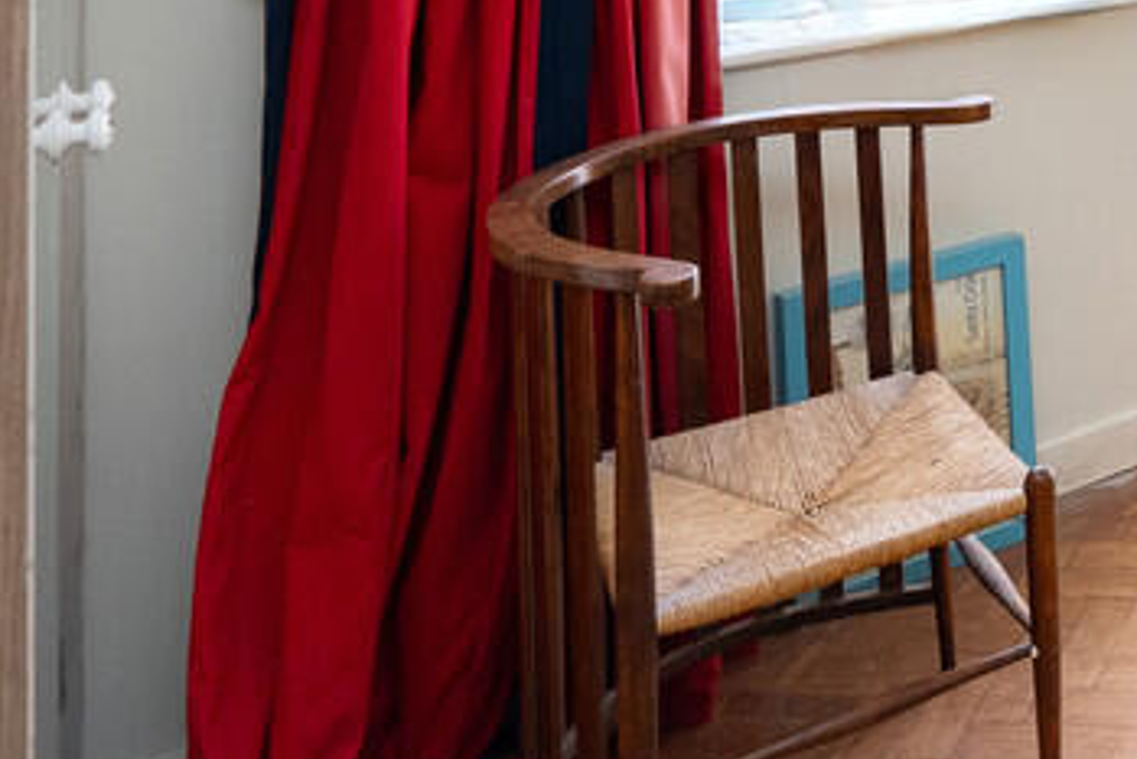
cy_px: -274
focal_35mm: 47
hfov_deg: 30.1
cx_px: 1583
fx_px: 1485
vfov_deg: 24.4
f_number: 7.1
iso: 1000
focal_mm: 16
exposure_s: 1/200
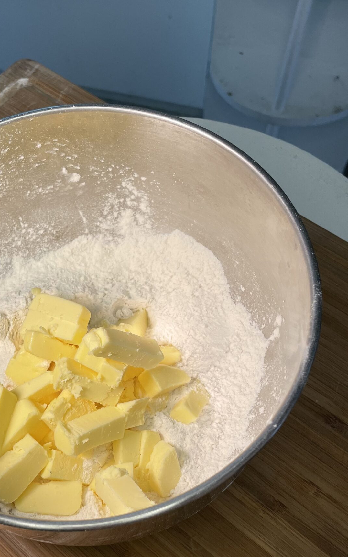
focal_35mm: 41
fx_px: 622
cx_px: 68
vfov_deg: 47.7
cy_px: 356
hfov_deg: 30.5
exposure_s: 1/121
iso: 100
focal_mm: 4.2
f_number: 1.6
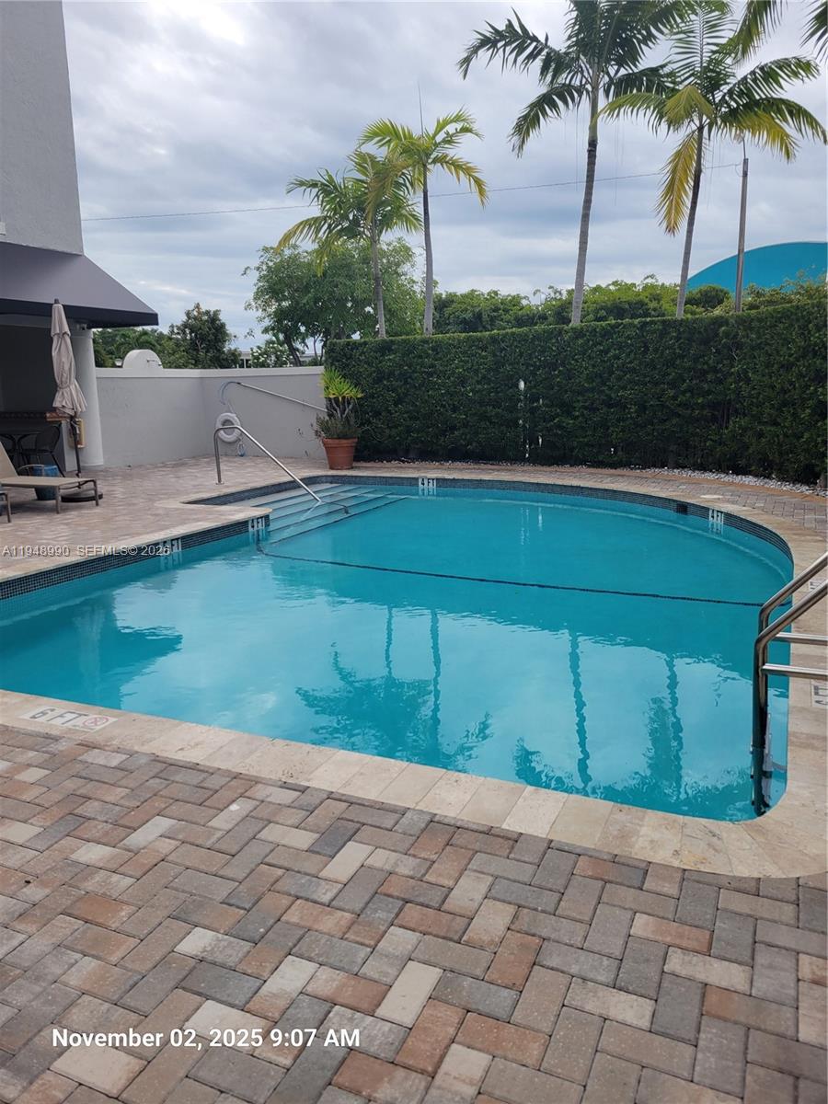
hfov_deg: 53.1
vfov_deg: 67.3
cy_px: 552
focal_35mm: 26
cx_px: 414
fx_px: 829
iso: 40
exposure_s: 1/1058
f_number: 1.8
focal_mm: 5.4
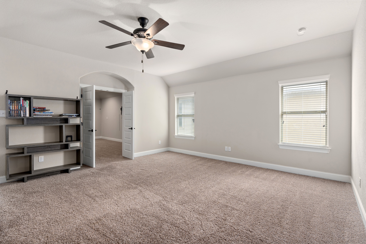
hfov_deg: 96.7
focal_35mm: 16
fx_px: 163
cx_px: 183
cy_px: 122
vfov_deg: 73.7
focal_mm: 16
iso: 320
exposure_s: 1/2.5
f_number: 7.1
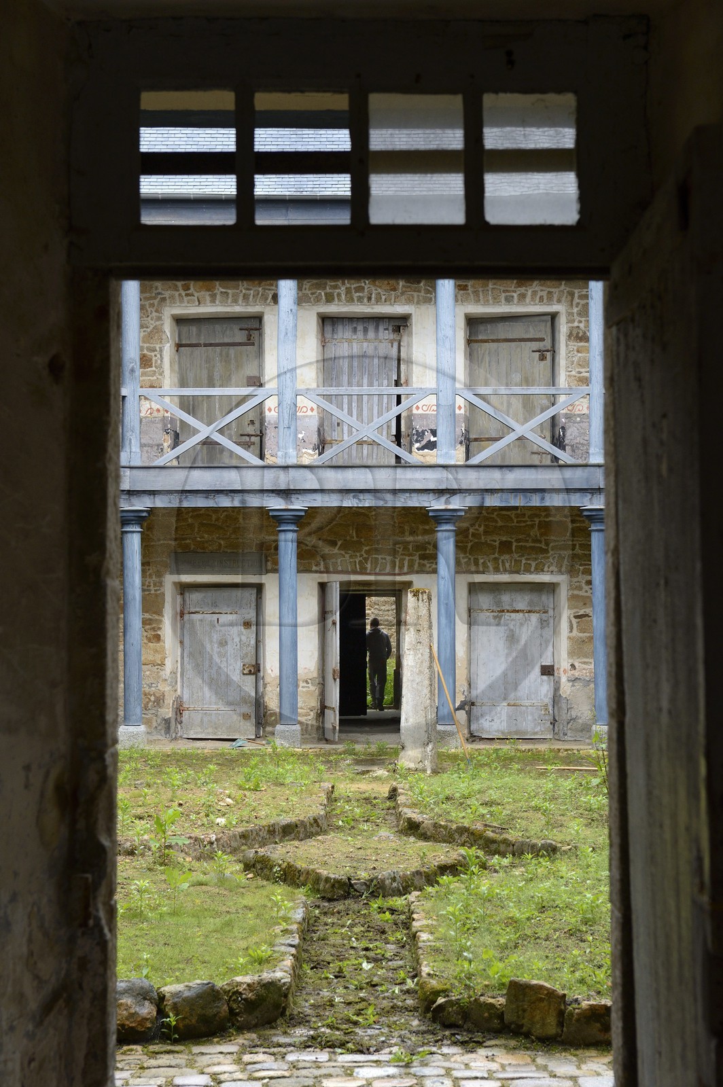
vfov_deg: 28.9
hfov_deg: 19.4
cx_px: 362
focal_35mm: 70
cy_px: 544
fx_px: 2112
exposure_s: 1/125
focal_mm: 70
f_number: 8
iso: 800
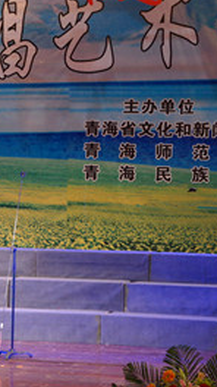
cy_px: 191
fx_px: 1723
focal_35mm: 168
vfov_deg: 12.8
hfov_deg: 7.1
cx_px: -88
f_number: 5.6
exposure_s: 1/80
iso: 1600
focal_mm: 50
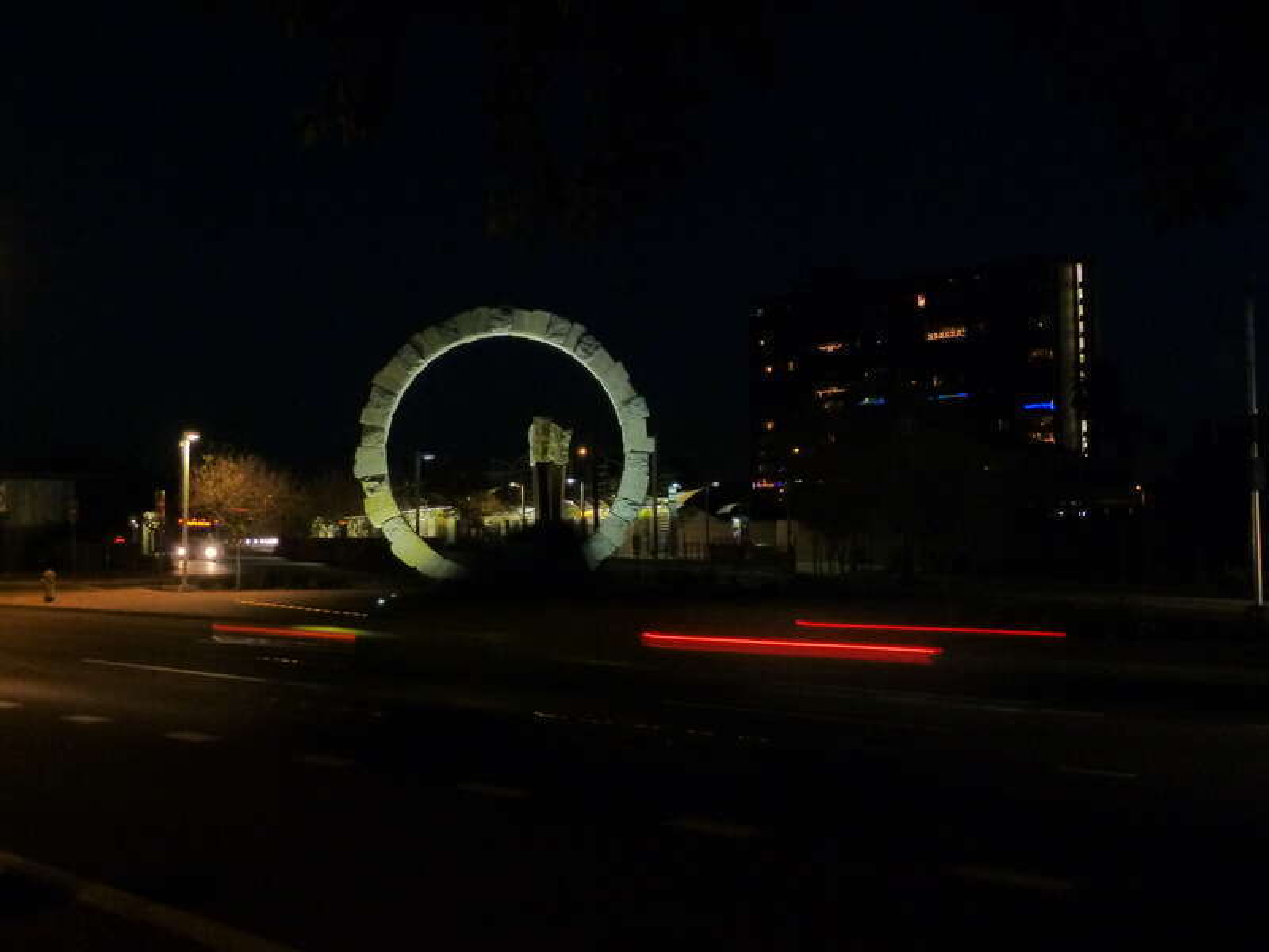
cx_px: 634
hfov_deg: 52.6
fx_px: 1283
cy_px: 476
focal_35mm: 35
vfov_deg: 40.7
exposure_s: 1/8
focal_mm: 5.7
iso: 800
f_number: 3.5
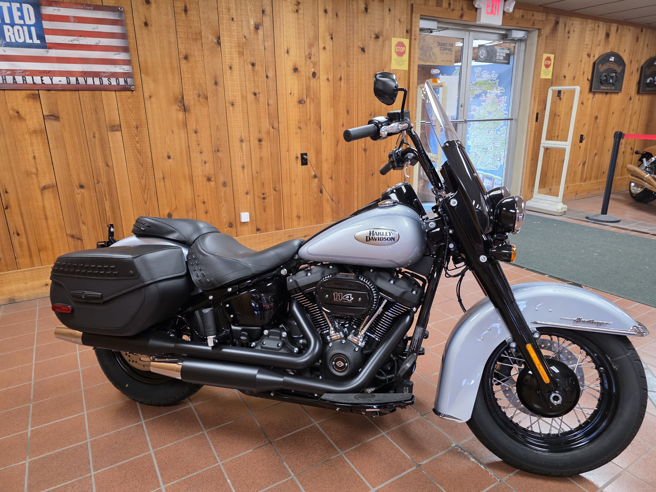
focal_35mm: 23
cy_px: 246
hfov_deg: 73.9
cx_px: 328
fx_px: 436
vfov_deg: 58.9
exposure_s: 1/120
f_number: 1.7
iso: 500
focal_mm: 6.3
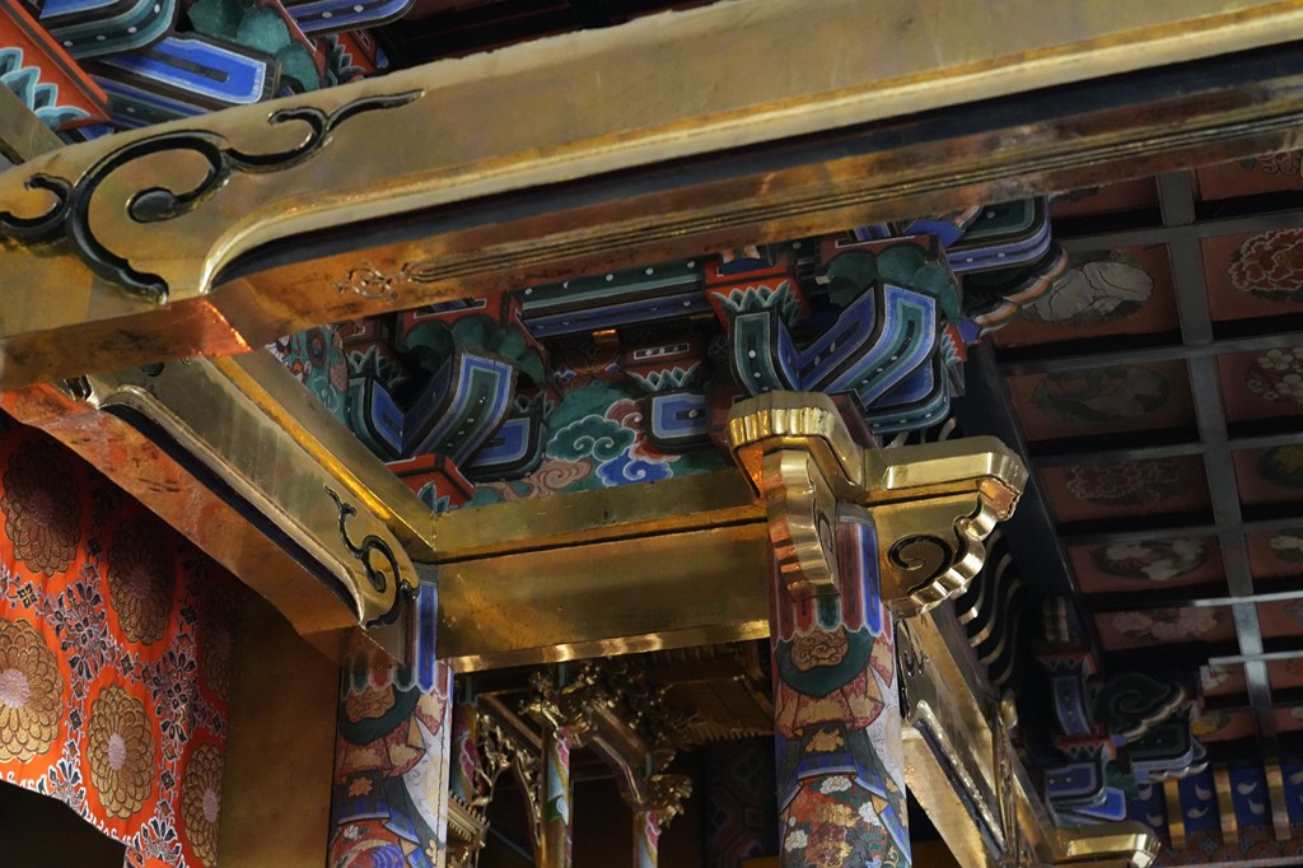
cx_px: 652
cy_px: 434
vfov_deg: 26.0
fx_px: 1881
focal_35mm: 52
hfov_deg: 38.2
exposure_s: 1/80
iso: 12800
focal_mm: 52
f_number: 4
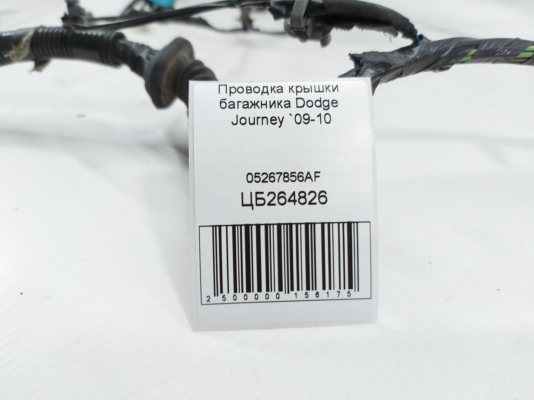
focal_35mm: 24
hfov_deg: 71.6
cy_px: 200
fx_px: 370
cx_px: 267
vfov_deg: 56.8
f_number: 1.8
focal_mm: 5.23
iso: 50
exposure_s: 1/50
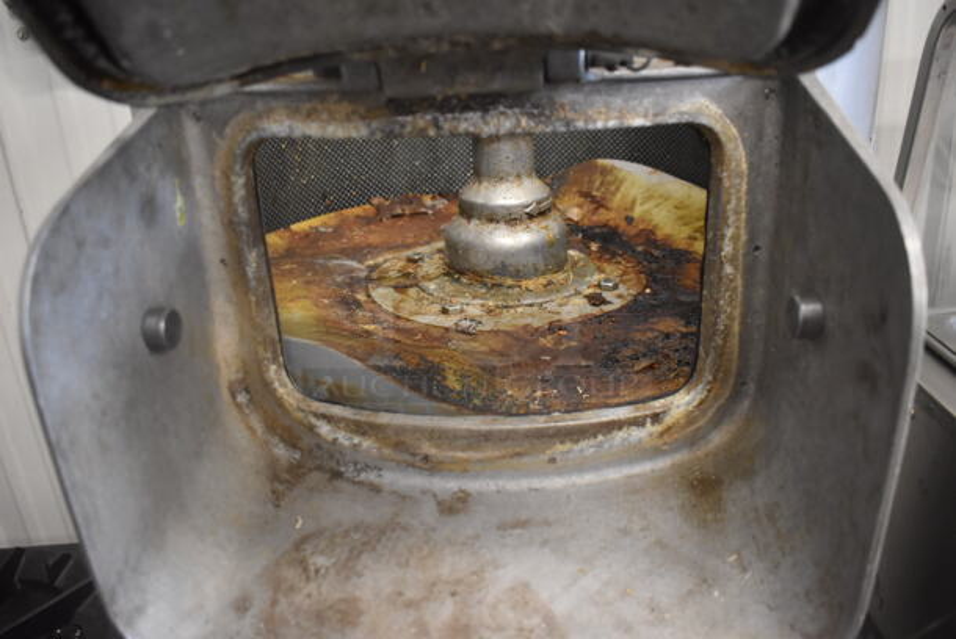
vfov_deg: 43.7
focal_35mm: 30
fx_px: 797
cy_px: 320
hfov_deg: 61.9
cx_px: 478
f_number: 3.5
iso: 2800
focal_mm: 20
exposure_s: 1/125
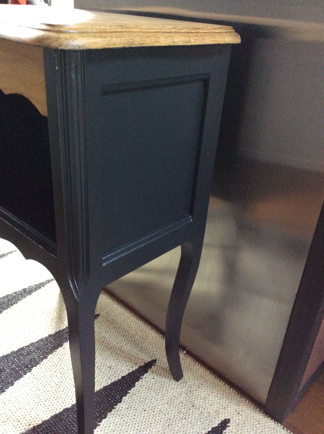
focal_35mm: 32
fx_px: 400
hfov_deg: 44.1
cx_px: 162
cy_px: 217
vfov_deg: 56.9
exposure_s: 1/25
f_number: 2.4
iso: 250
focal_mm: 3.3
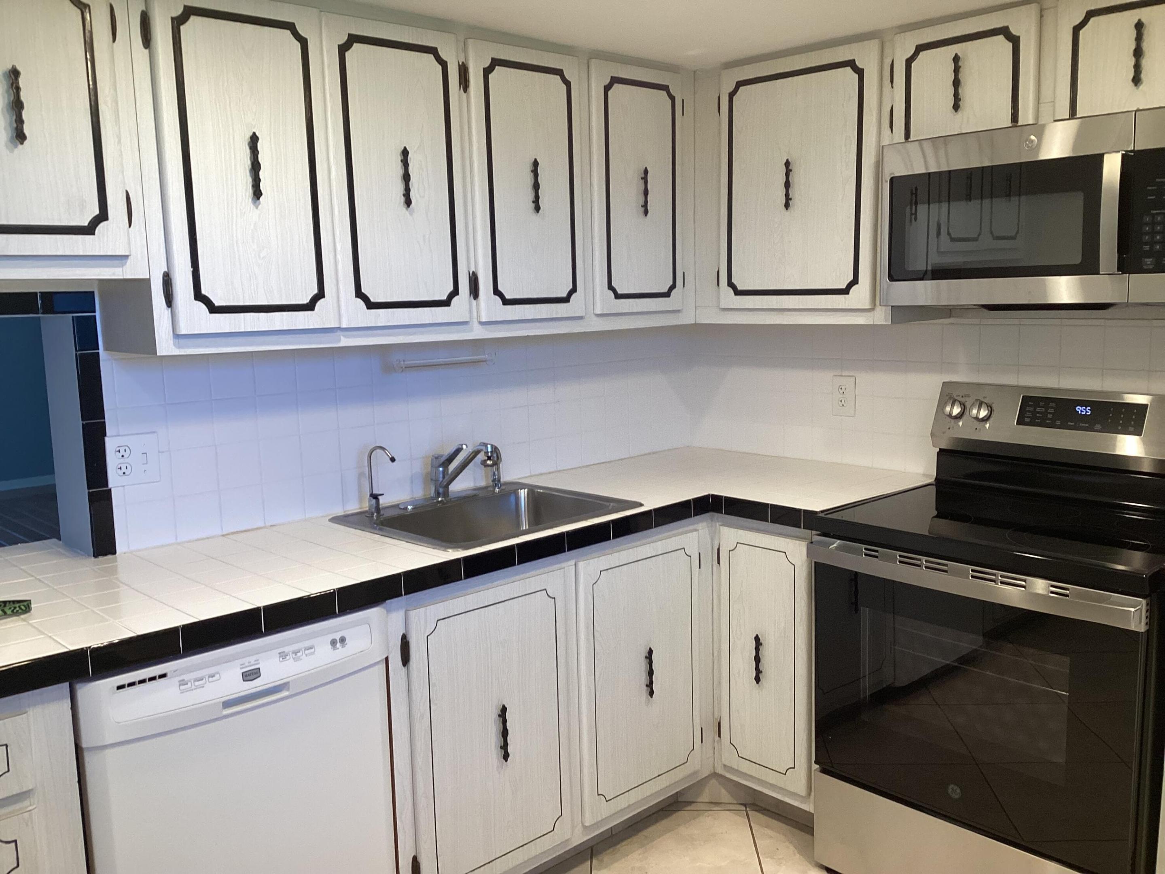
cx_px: 582
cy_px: 437
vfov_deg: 45.4
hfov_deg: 58.4
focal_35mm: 31
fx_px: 1043
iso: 80
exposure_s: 1/60
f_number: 2.4
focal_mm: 3.3
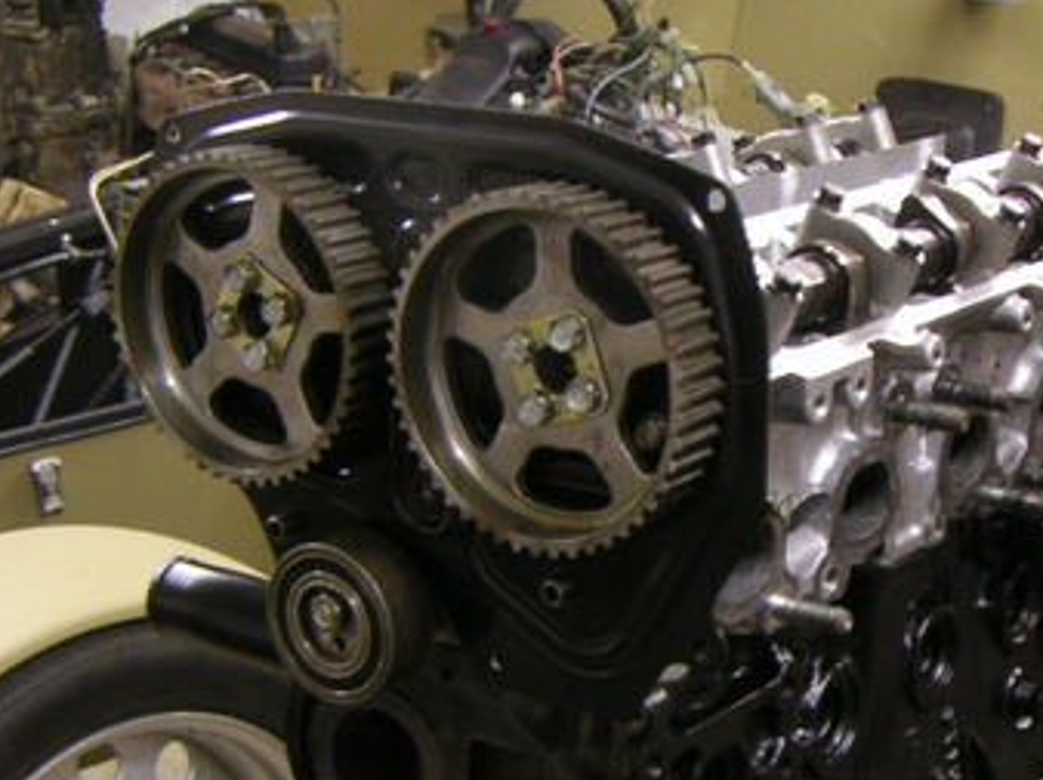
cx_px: 583
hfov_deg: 27.0
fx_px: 2168
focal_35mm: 72
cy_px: 638
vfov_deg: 20.2
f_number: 2.8
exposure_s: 1/4
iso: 100
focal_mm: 5
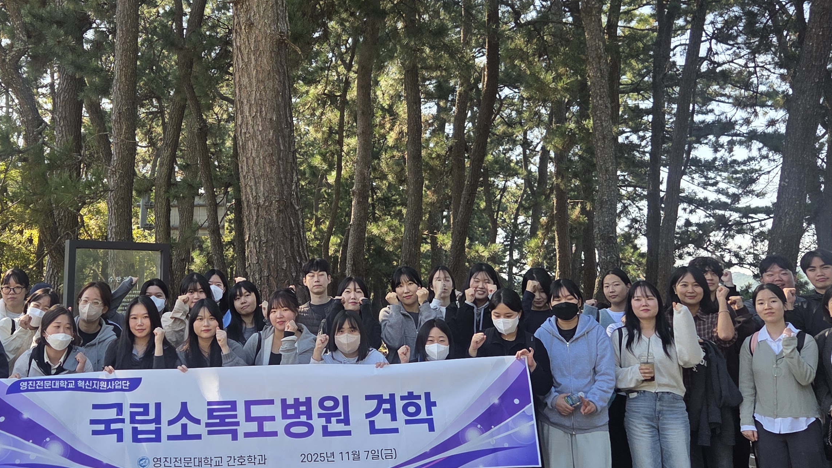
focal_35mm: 44
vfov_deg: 27.0
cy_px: 161
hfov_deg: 45.7
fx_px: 971
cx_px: 274
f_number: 1.8
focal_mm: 5.4
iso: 80
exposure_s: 1/1480
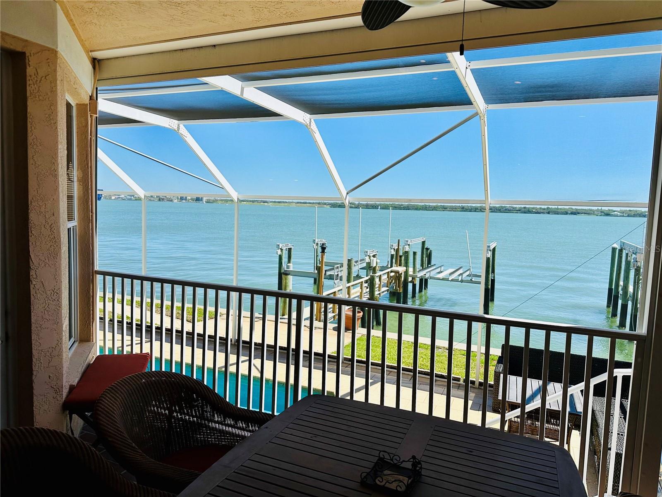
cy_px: 248
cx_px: 331
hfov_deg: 71.6
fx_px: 459
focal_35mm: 24
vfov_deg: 56.8
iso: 80
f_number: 1.78
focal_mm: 6.86
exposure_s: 1/1880
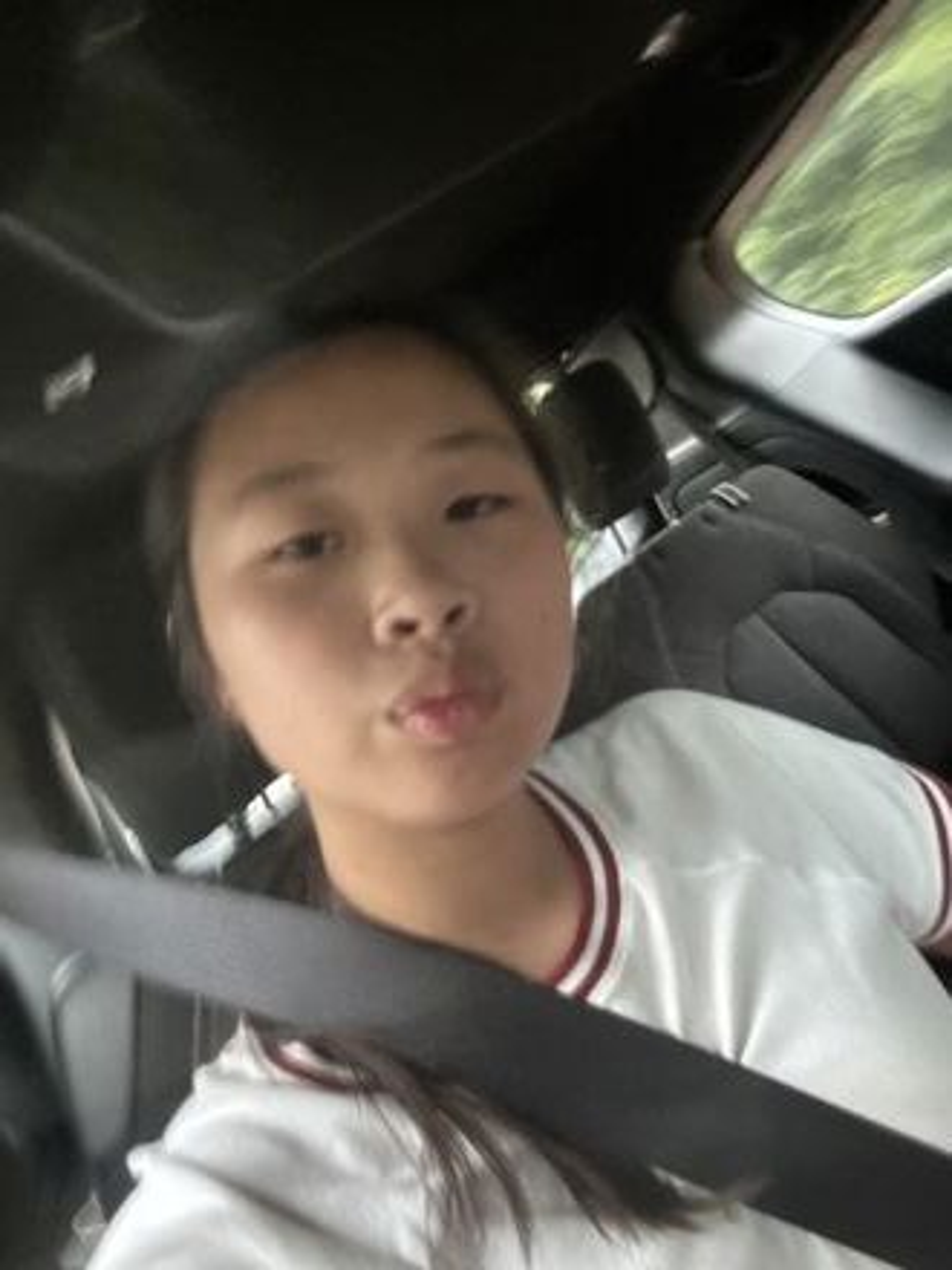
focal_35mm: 30
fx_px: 1100
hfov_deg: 46.8
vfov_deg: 60.0
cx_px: 476
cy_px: 635
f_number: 1.9
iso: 800
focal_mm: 2.69
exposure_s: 1/15
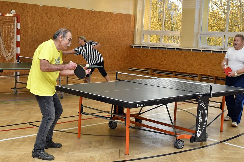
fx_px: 379
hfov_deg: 35.5
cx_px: 100
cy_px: 75
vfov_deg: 24.2
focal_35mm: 56
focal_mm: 26
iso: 1250
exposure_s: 1/200
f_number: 6.3
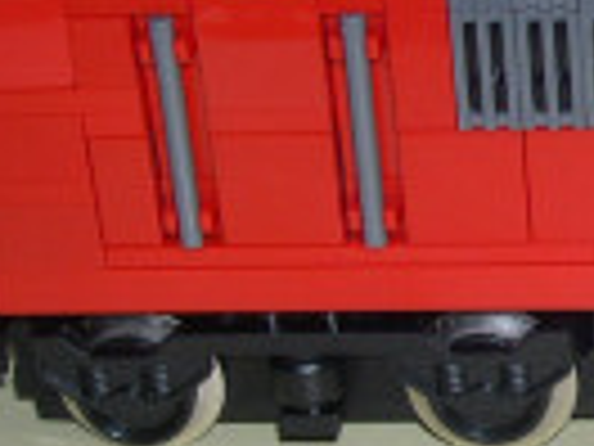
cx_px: 862
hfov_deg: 12.3
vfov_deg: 9.6
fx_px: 2643
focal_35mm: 154
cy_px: 167
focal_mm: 8
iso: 100
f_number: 7.6
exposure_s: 1/60
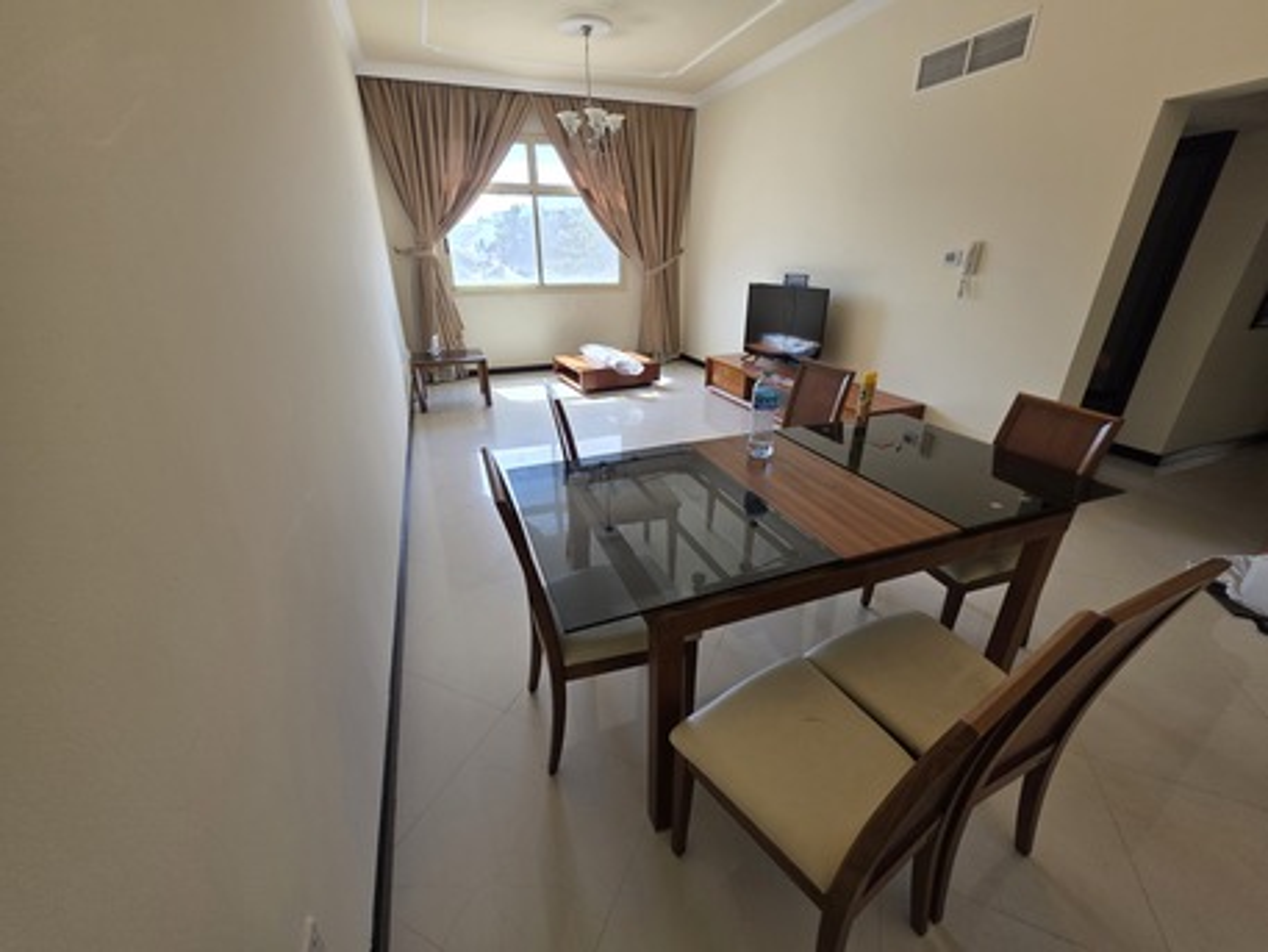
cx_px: 634
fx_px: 476
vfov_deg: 89.9
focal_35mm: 13
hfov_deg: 106.2
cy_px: 476
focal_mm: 2.2
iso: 50
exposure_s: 1/120
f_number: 1.9
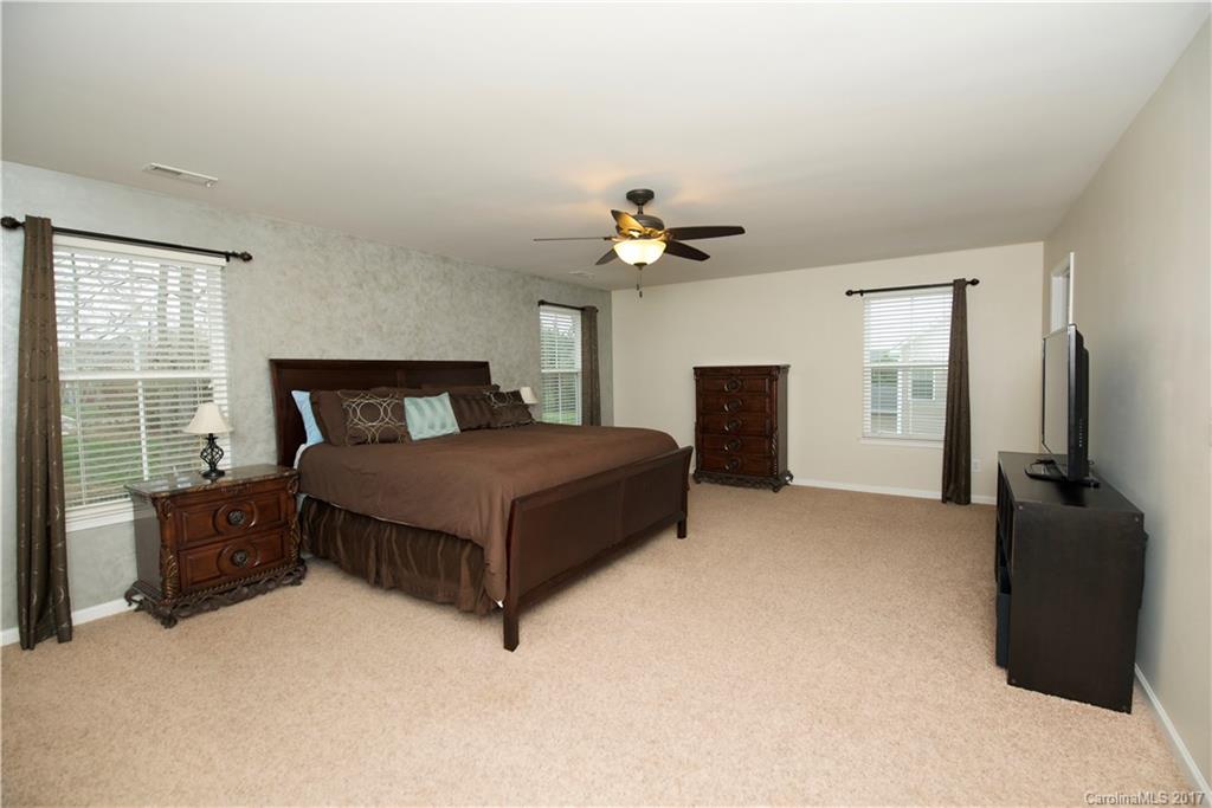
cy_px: 404
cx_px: 606
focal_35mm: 15
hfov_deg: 100.4
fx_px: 505
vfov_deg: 77.3
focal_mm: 15
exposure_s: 1/250
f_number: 4
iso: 800
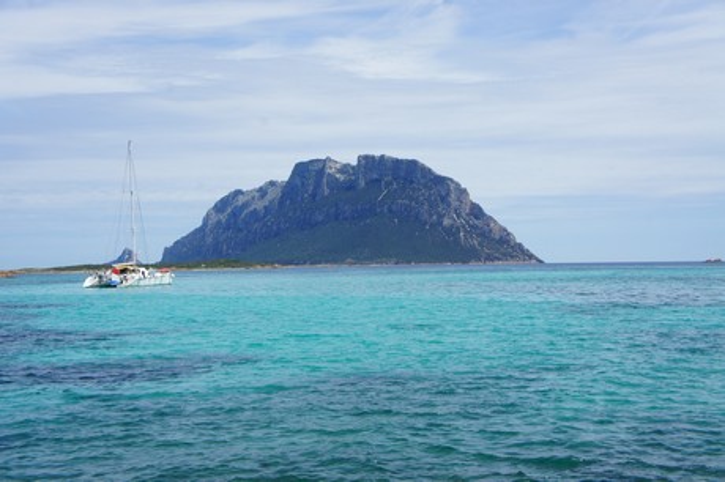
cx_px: 362
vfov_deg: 25.7
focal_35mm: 52
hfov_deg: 37.9
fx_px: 1057
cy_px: 241
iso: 200
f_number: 13
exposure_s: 1/320
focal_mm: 35
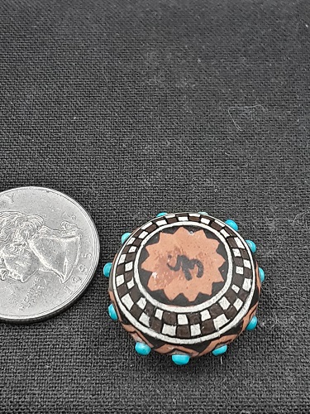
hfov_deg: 51.4
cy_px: 207
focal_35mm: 27
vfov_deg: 65.3
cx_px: 155
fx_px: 322
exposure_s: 1/33
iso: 40
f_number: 1.9
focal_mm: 2.91
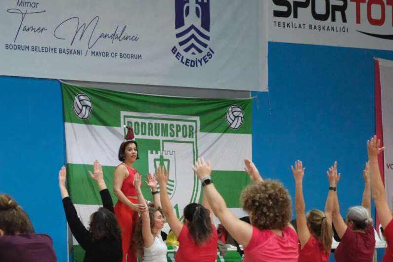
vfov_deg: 8.1
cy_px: 170
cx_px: 146
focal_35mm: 169
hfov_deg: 12.2
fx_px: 1845
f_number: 5
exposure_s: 1/1000
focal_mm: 70
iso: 12800
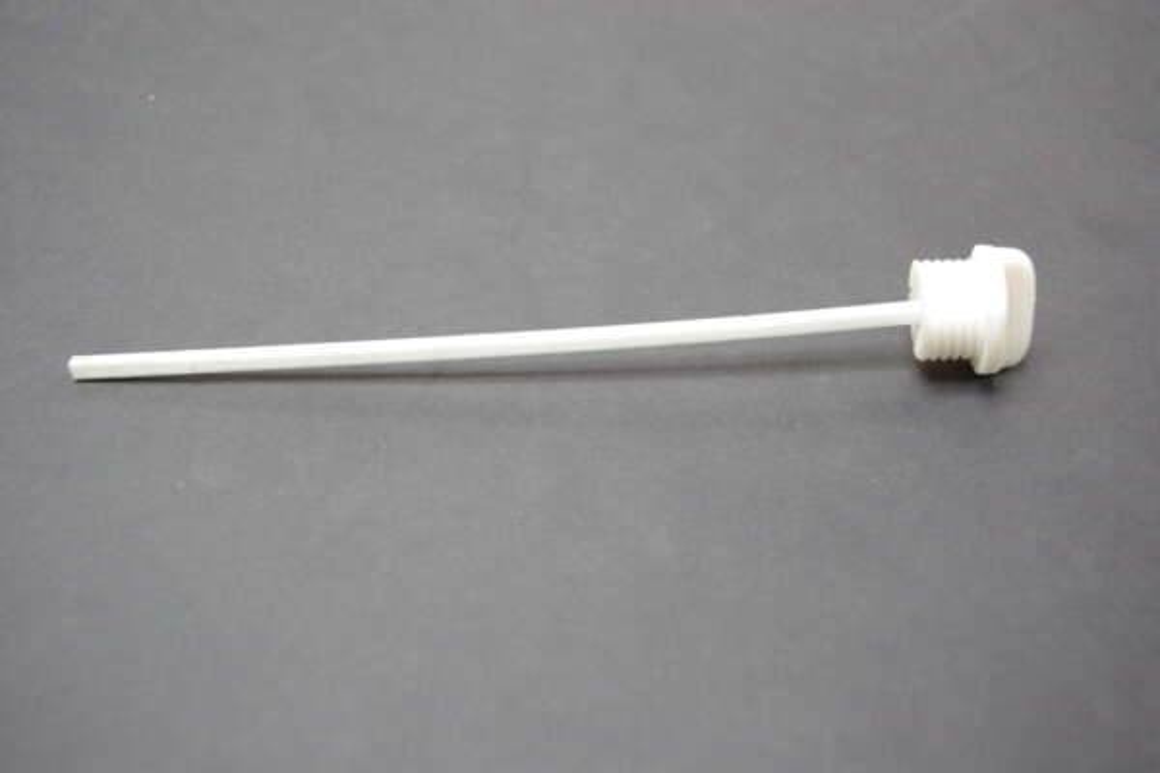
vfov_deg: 29.2
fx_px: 1482
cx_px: 580
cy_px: 386
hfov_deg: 42.7
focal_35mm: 46
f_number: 4
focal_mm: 30.63
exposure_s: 1/15
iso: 800
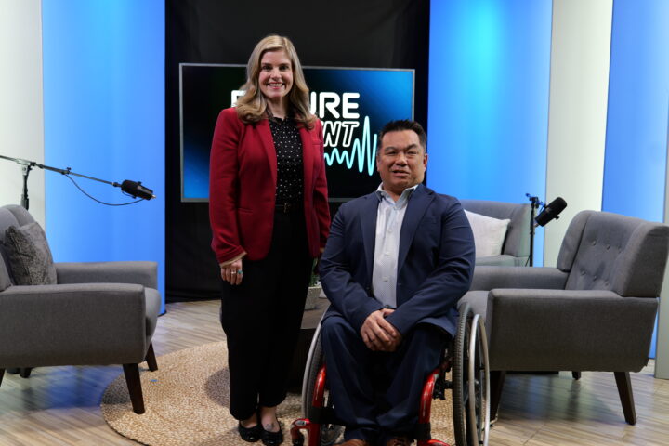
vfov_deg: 40.0
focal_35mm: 33
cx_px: 334
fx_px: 613
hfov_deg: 57.2
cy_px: 223
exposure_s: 1/60
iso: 500
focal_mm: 33
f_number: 4
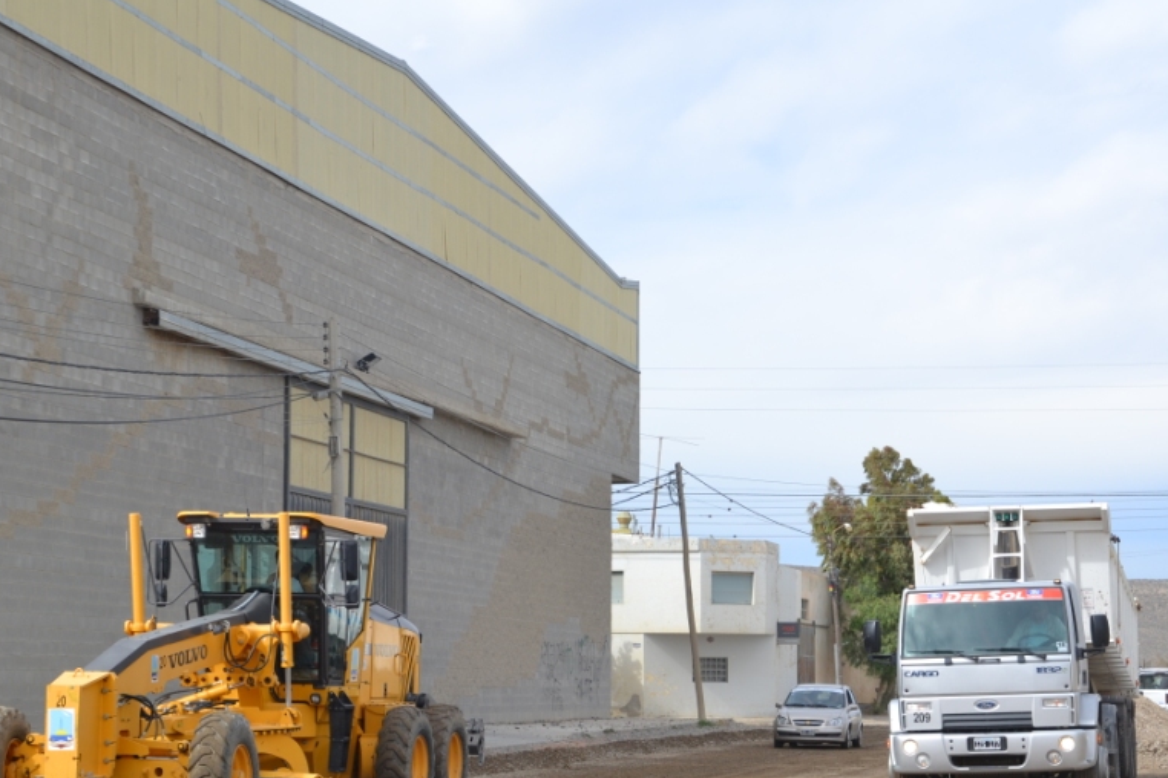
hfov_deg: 22.5
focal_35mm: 91
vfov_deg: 15.1
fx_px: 2942
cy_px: 489
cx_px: 593
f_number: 8
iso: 100
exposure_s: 1/250
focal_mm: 45
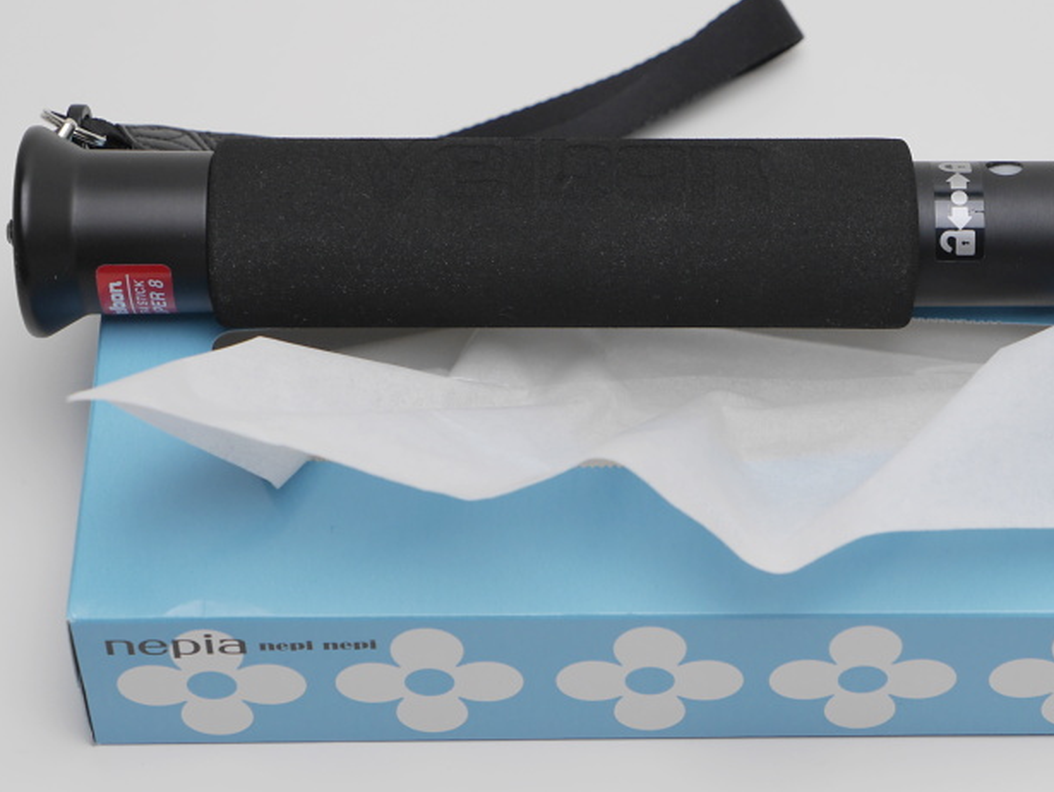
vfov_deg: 16.2
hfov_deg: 21.5
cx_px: 646
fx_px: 2772
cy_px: 345
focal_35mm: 91
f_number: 4
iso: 200
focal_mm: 35
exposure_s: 1/100
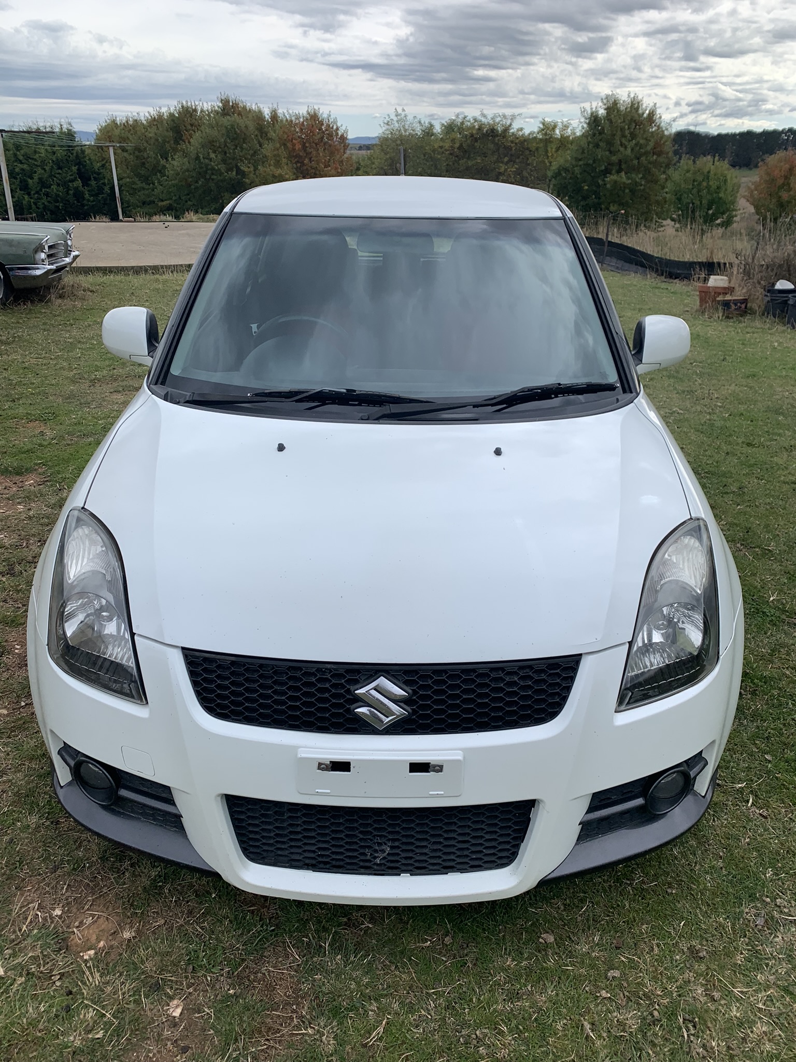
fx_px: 797
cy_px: 531
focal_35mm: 26
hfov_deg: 53.1
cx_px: 398
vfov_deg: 67.3
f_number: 1.8
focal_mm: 4.25
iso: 25
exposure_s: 1/1953
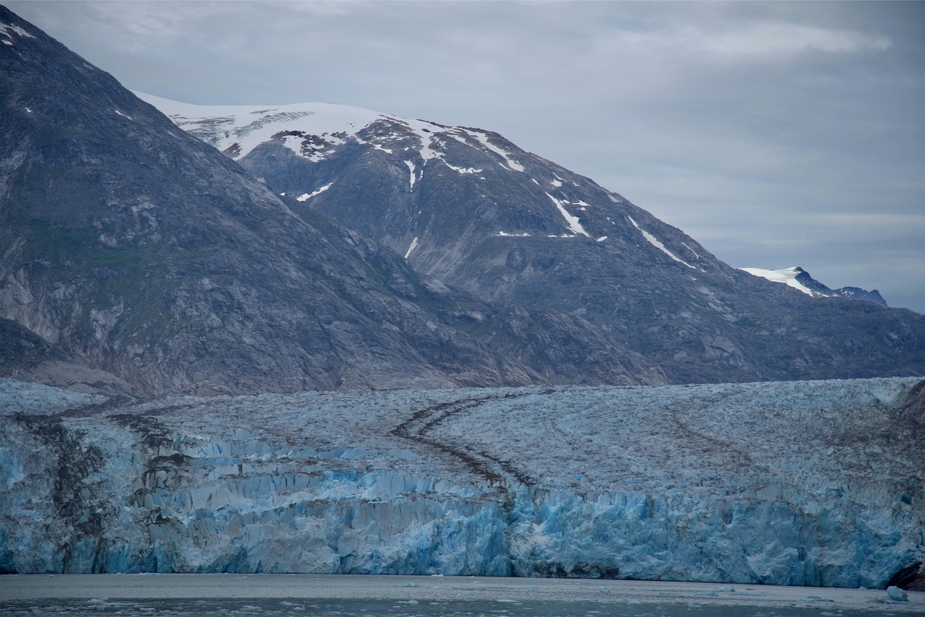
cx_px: 462
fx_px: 3084
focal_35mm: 120
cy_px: 308
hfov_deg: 17.1
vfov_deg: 11.4
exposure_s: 1/250
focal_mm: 120
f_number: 6.3
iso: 100
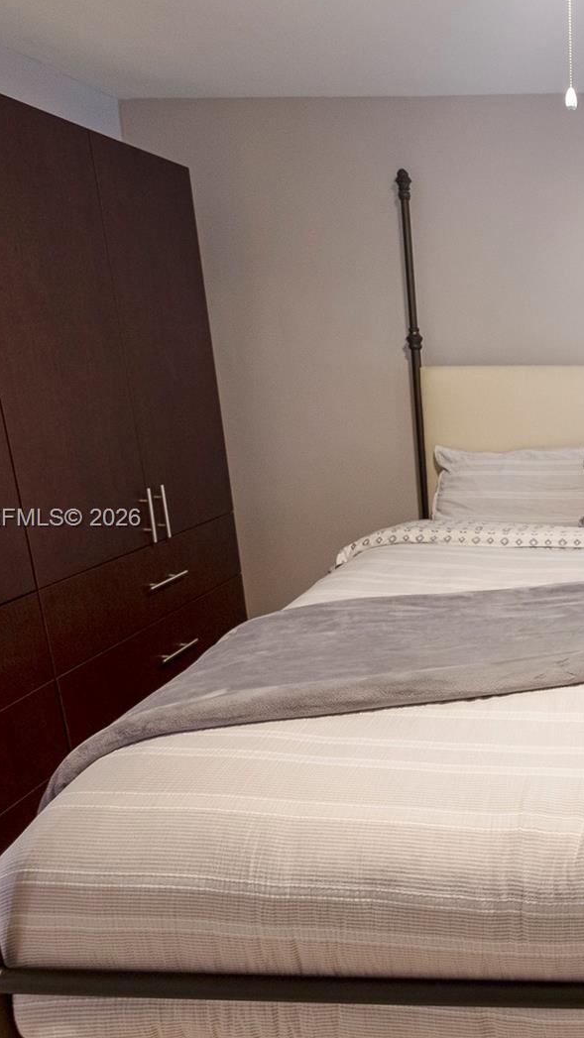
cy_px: 519
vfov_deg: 76.3
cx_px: 626
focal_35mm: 24
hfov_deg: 39.8
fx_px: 661
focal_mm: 10
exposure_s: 1/13
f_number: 4
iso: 400
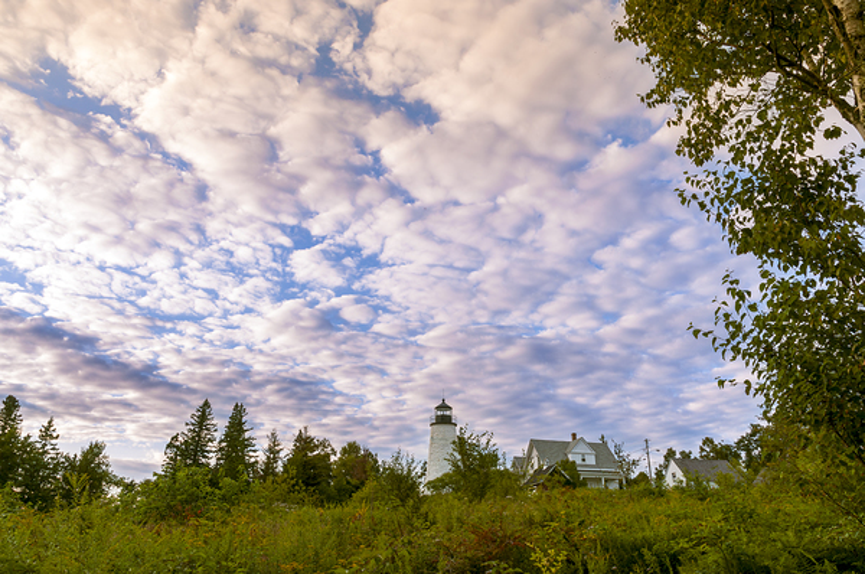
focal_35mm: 27
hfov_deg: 67.5
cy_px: 287
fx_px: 648
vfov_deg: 47.8
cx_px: 432
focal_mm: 18
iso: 400
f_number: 9
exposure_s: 1/250
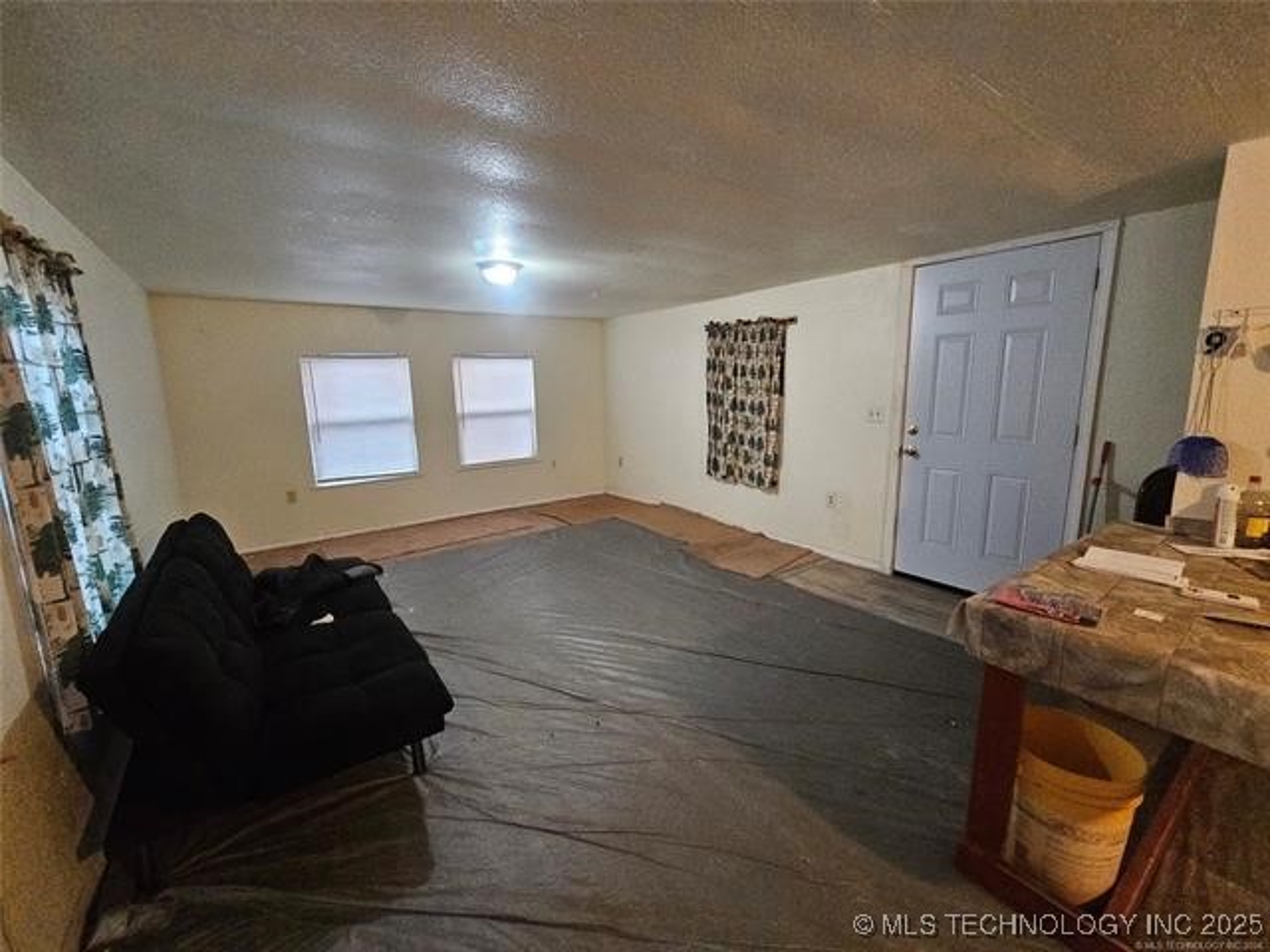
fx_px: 477
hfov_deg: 106.2
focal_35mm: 13
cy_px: 476
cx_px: 635
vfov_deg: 89.9
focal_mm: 2.2
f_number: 2.2
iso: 640
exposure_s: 1/30
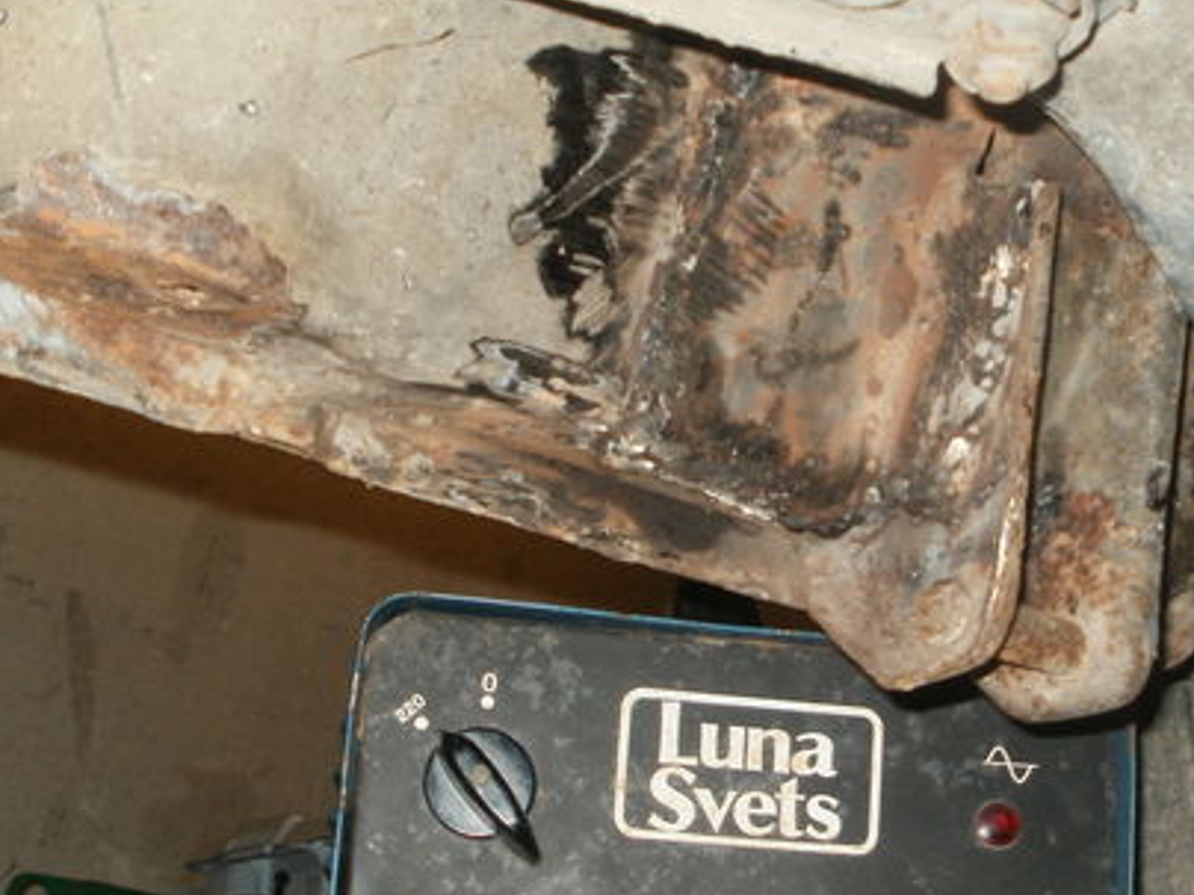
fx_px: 1966
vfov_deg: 25.6
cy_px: 526
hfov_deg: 33.3
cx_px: 842
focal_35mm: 57
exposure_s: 1/30
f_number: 3.5
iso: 125
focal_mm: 6.3
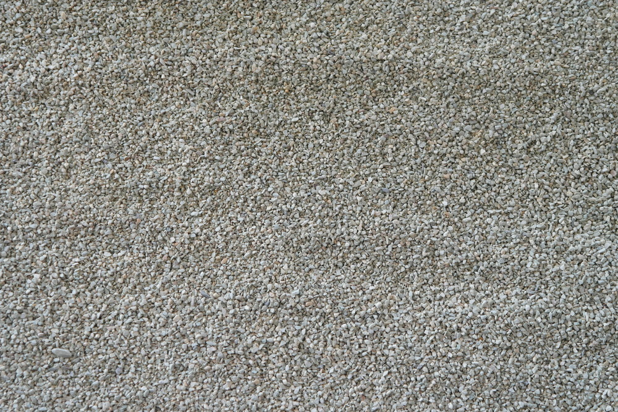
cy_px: 206
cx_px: 309
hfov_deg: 24.2
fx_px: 1442
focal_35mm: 84
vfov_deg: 16.3
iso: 400
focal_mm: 55
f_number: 5.6
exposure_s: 1/50
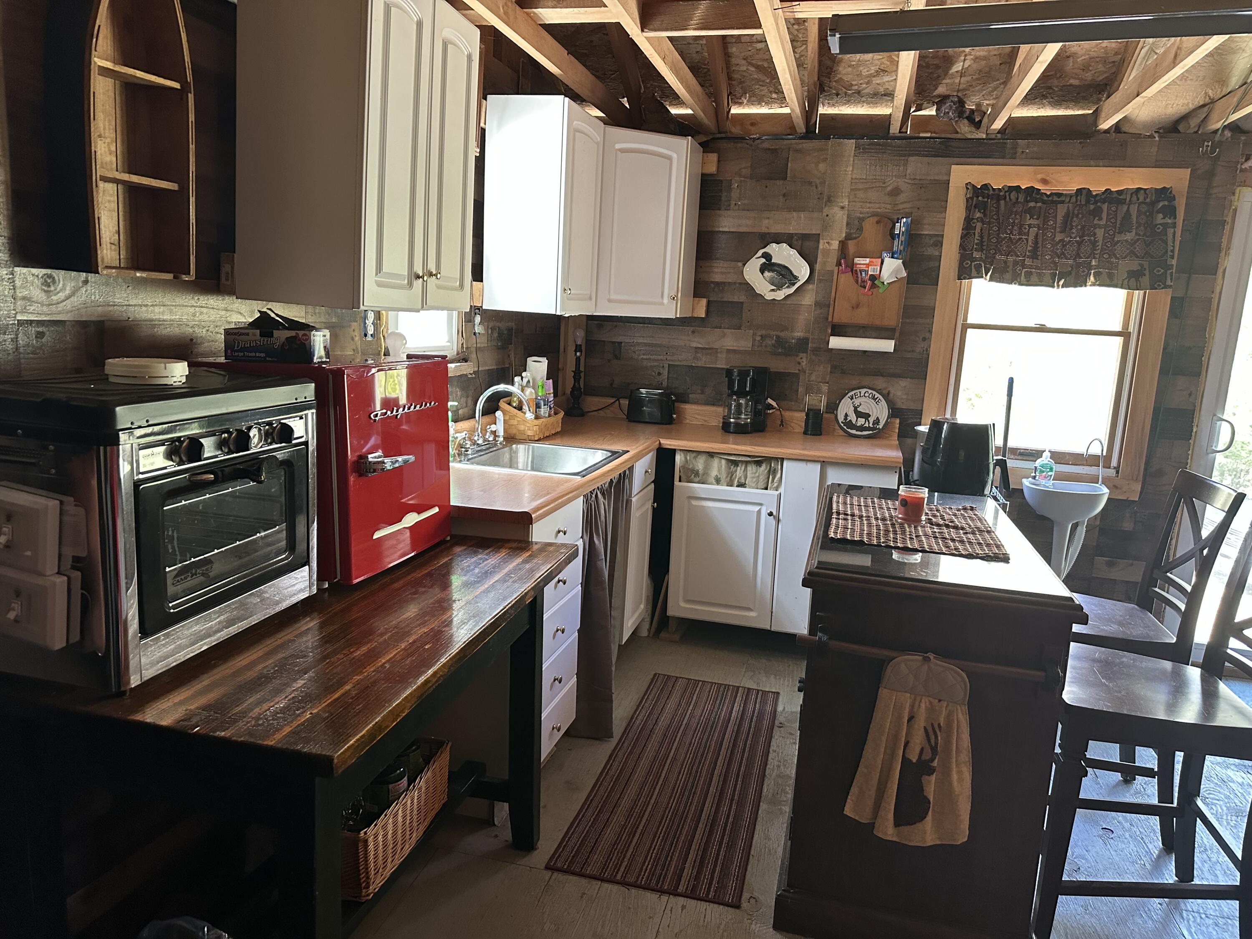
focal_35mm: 24
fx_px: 868
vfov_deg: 56.8
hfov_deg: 71.6
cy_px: 470
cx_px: 626
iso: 500
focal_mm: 6.86
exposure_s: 1/60
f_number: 1.78
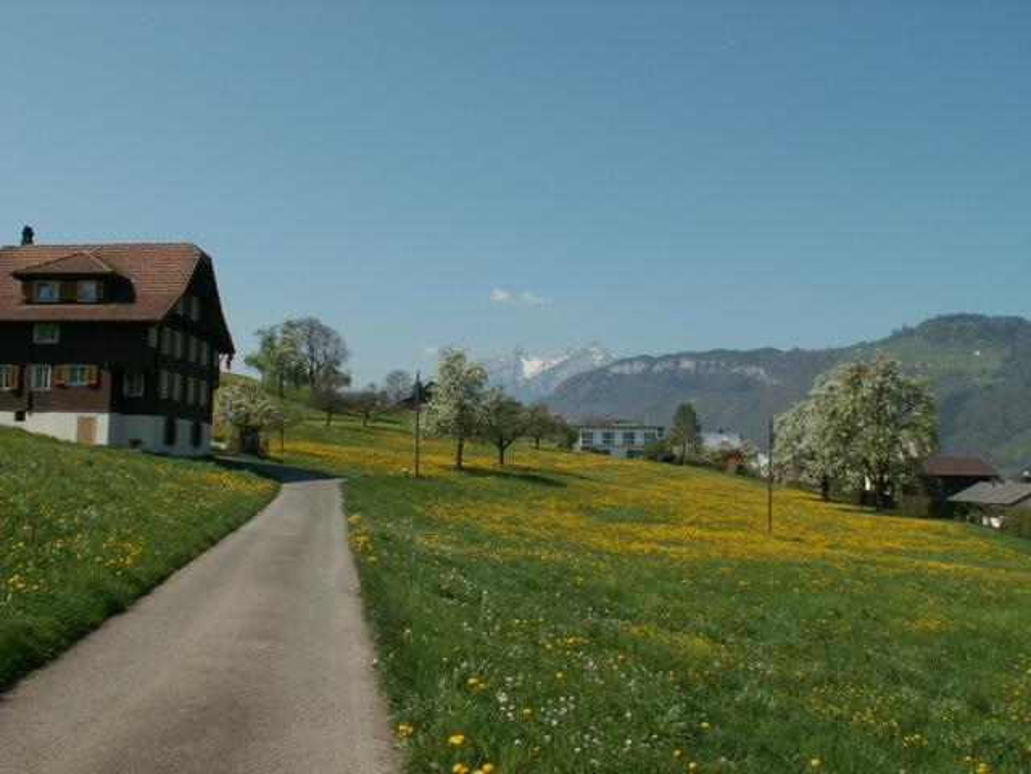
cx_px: 516
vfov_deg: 40.7
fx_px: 1042
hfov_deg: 52.6
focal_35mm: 35
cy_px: 387
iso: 50
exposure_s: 1/200
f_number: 8
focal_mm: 5.86
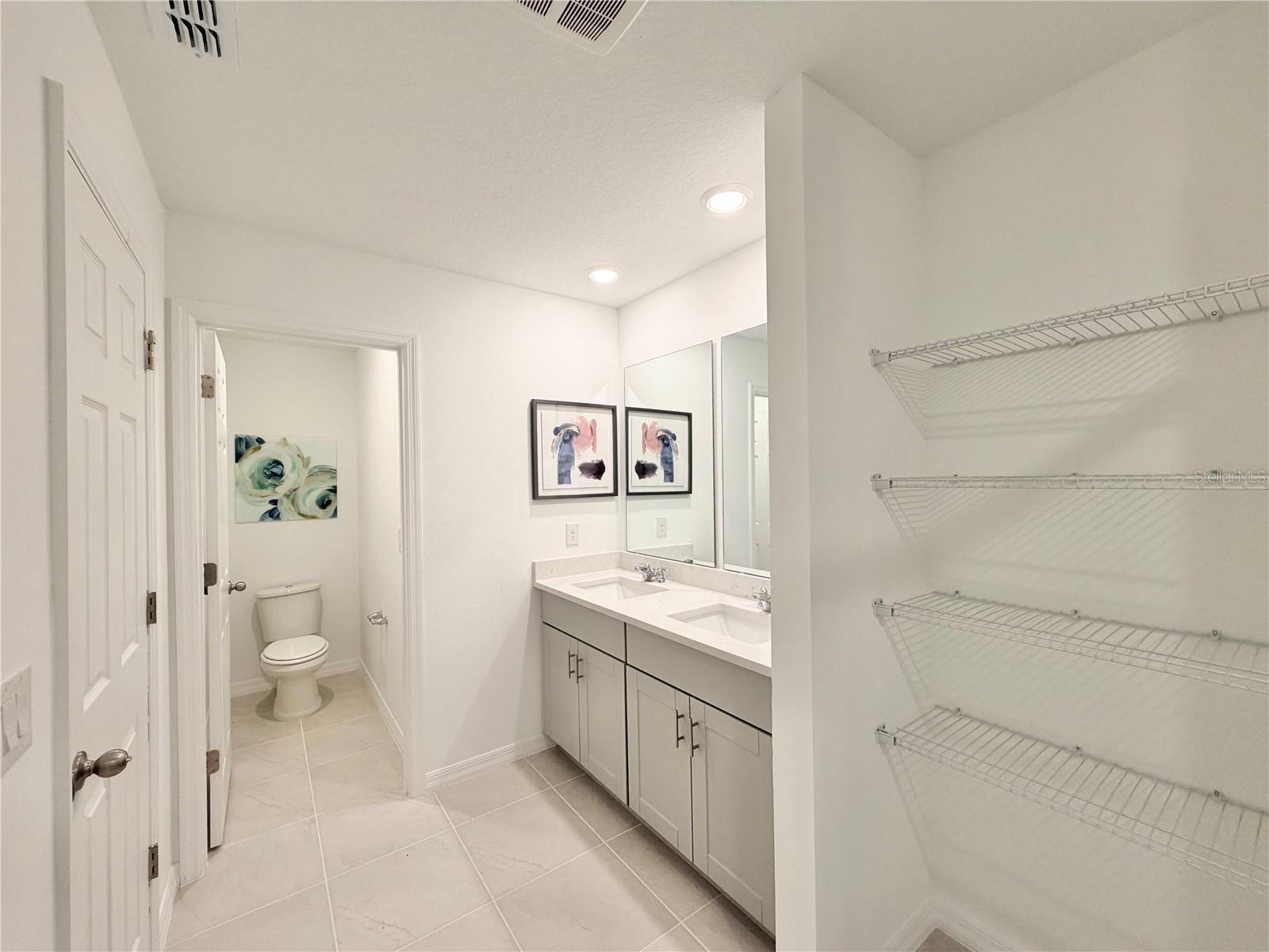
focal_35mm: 14
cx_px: 634
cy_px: 476
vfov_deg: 85.7
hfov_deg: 102.1
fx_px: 513
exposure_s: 1/120
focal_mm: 2.22
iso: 160
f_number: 2.2
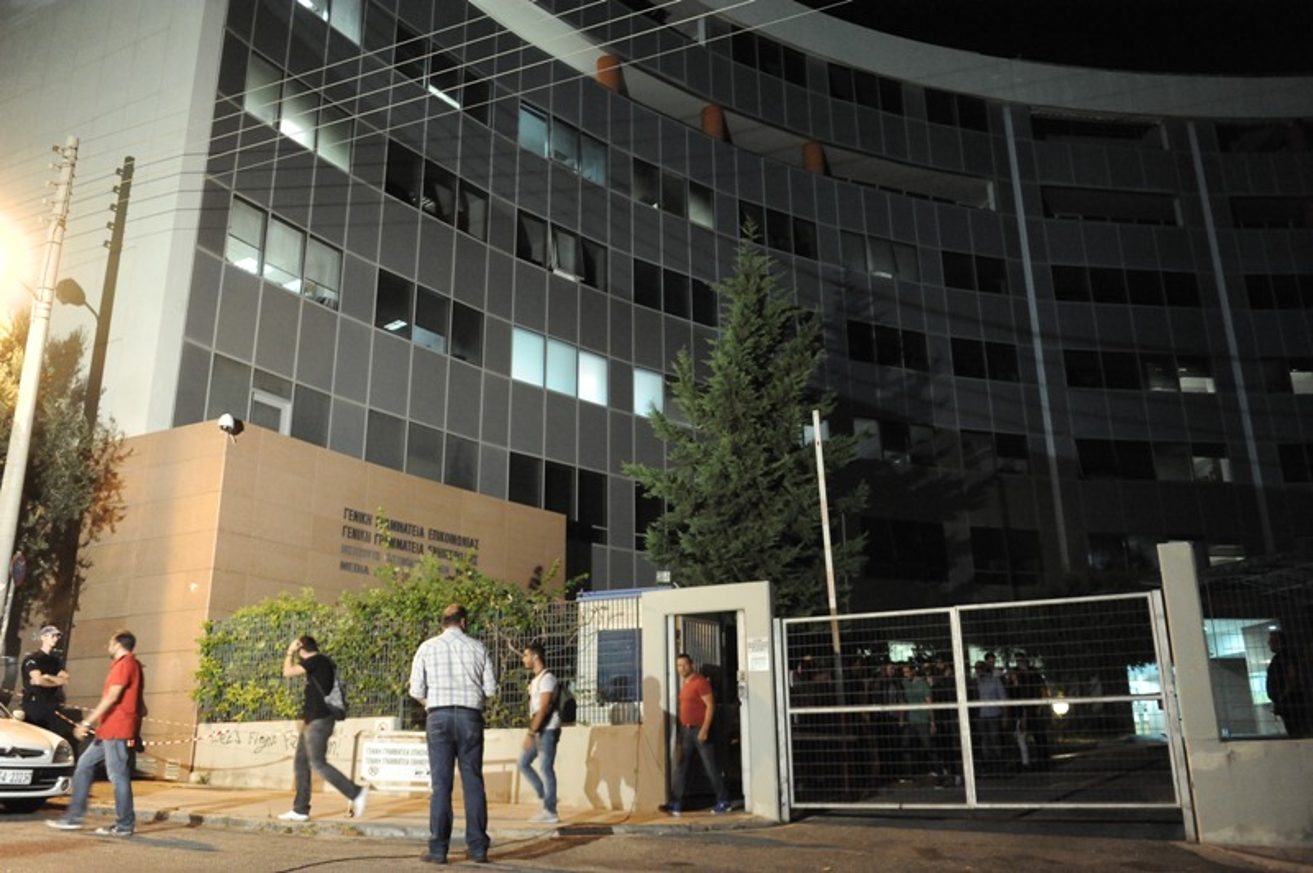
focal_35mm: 29
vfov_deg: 44.9
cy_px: 436
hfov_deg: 63.7
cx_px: 656
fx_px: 1057
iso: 6400
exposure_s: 1/60
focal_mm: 29
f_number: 2.8
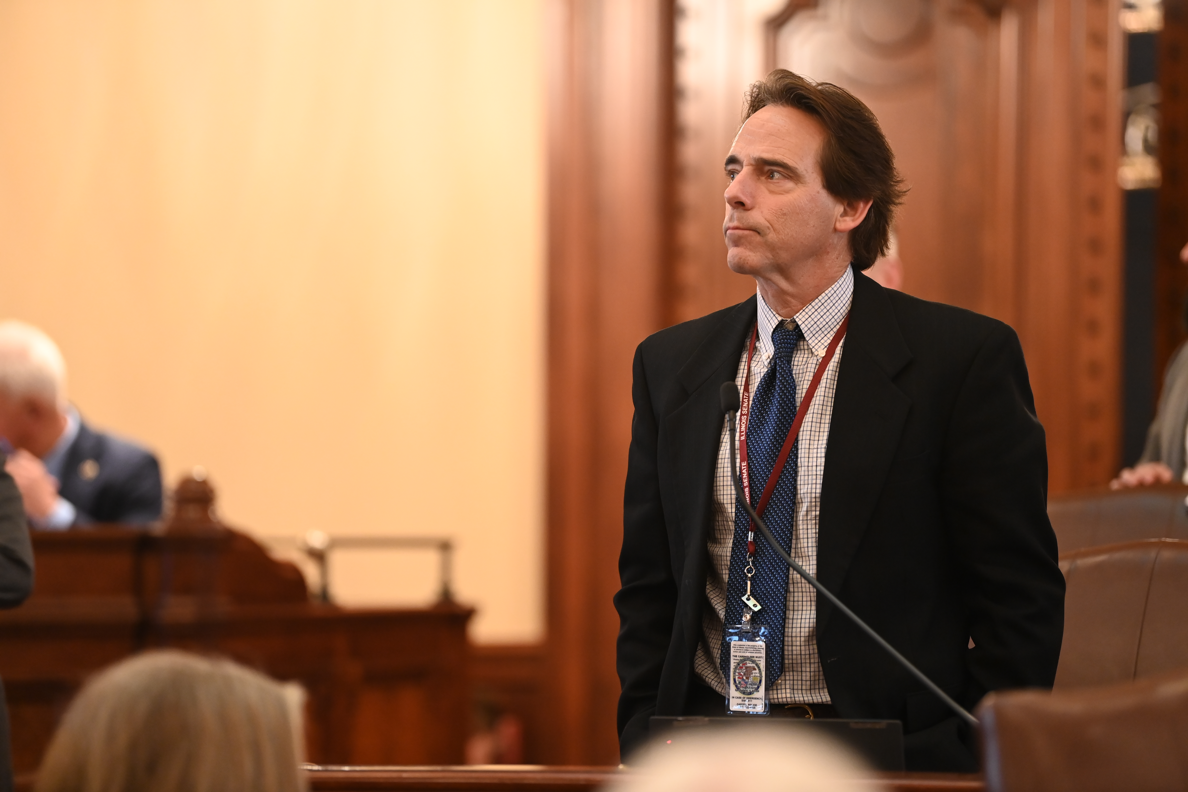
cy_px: 396
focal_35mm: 170
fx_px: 5610
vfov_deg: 8.1
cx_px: 594
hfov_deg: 12.1
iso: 3200
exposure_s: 1/200
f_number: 2.8
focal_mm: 170
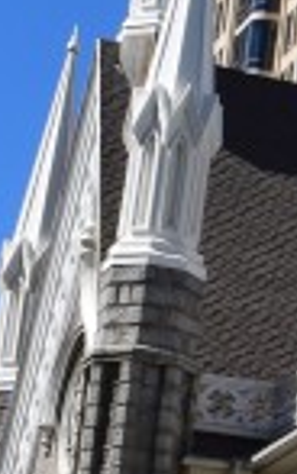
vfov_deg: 11.0
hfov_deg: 5.9
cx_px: 1159
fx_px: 2471
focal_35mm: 191
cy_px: 181
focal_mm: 18
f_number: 11
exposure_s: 1/500
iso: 360
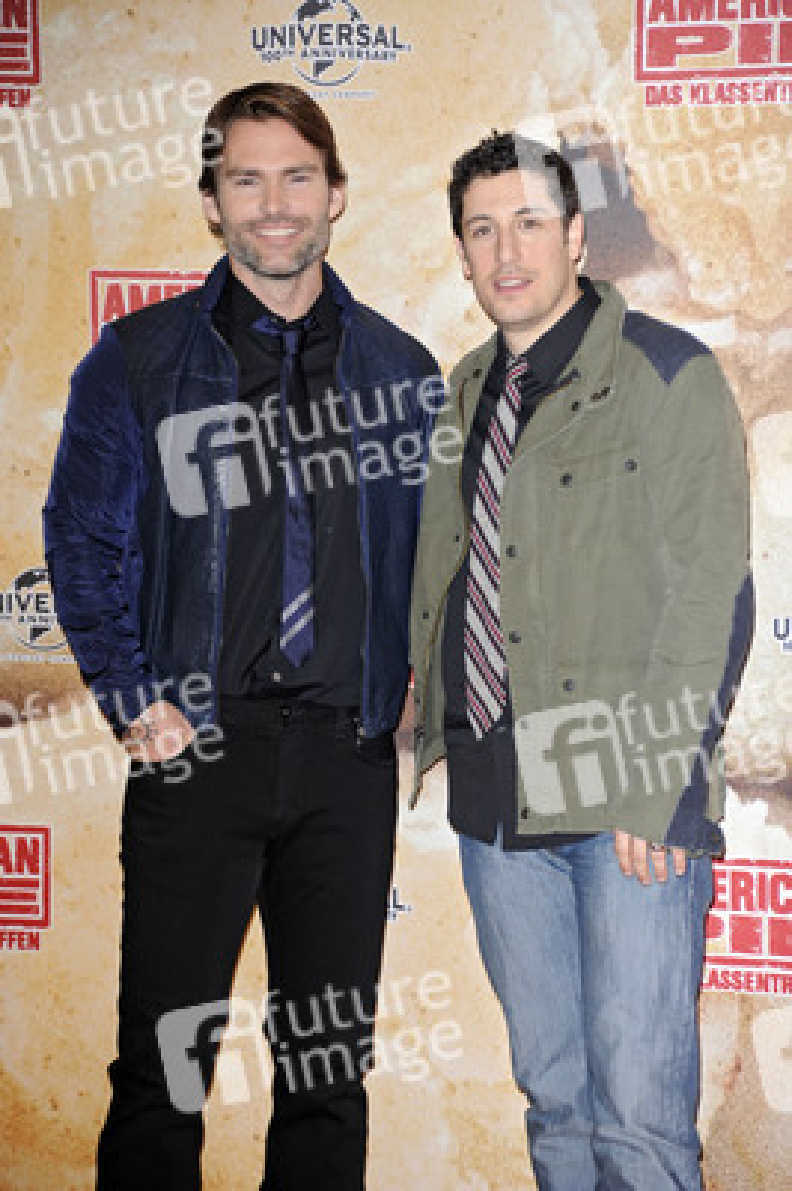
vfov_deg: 11.4
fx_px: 5950
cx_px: 396
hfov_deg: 7.6
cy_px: 596
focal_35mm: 180
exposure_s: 1/250
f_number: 5.6
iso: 1250
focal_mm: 180
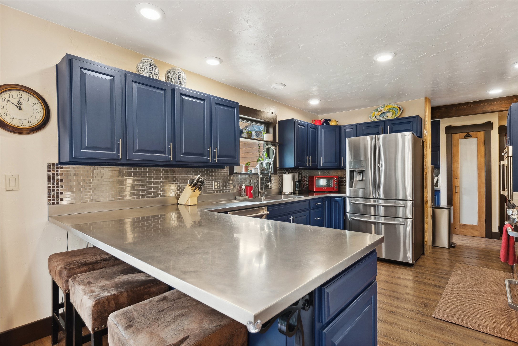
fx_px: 245
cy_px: 173
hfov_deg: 93.3
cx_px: 259
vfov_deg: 70.4
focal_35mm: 17
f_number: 6.3
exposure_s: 1/6
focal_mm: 11.5
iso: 200
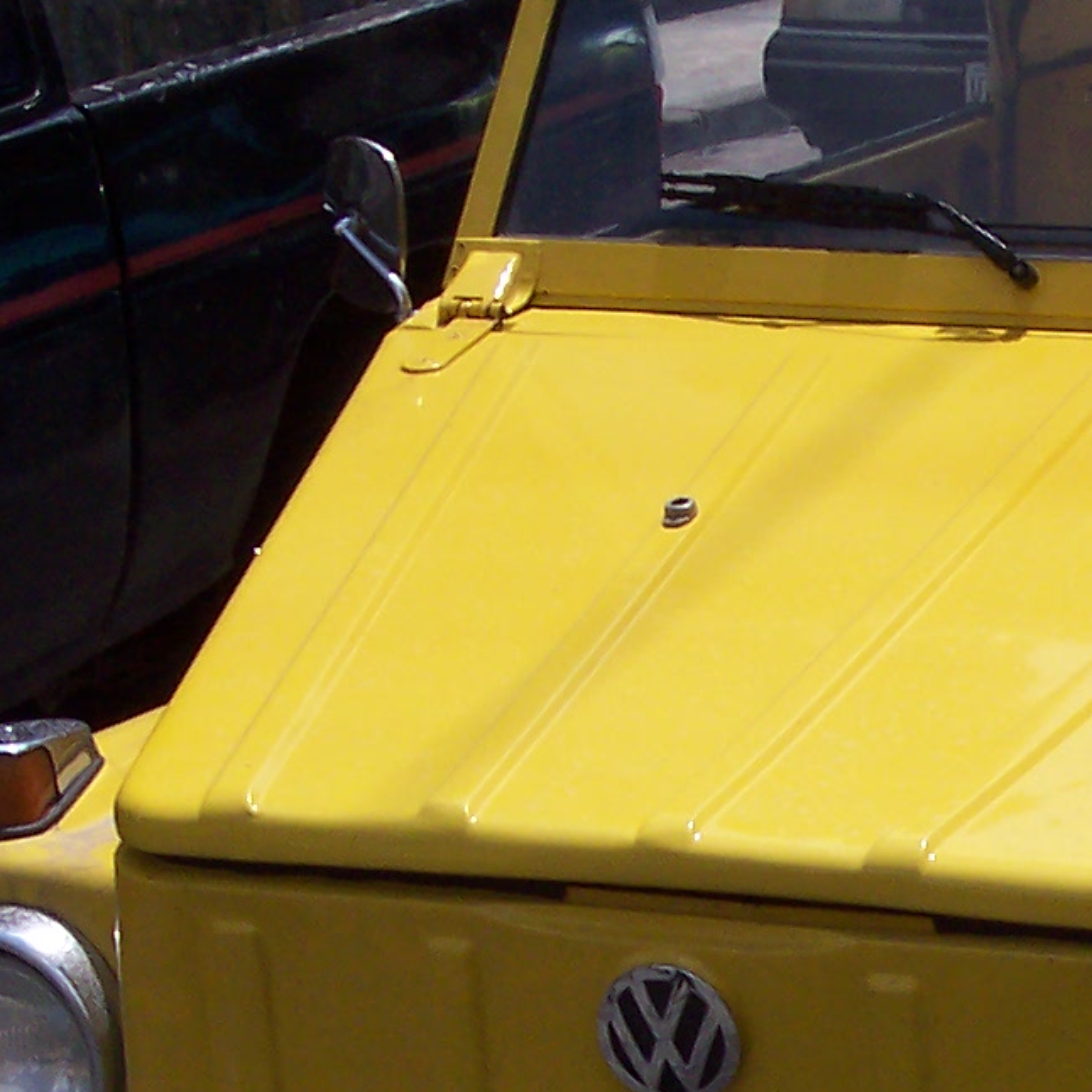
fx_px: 4783
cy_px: 835
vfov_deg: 13.0
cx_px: 1366
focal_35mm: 134
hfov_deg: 12.7
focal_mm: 8
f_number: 4.8
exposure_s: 1/1000
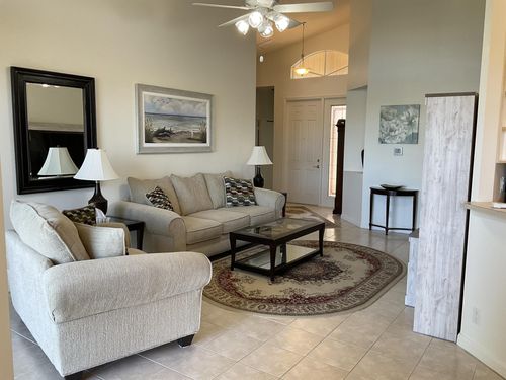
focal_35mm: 29
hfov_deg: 61.7
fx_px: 424
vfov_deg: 48.2
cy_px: 190
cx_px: 253
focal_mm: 3
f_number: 1.8
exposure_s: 1/60
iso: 50
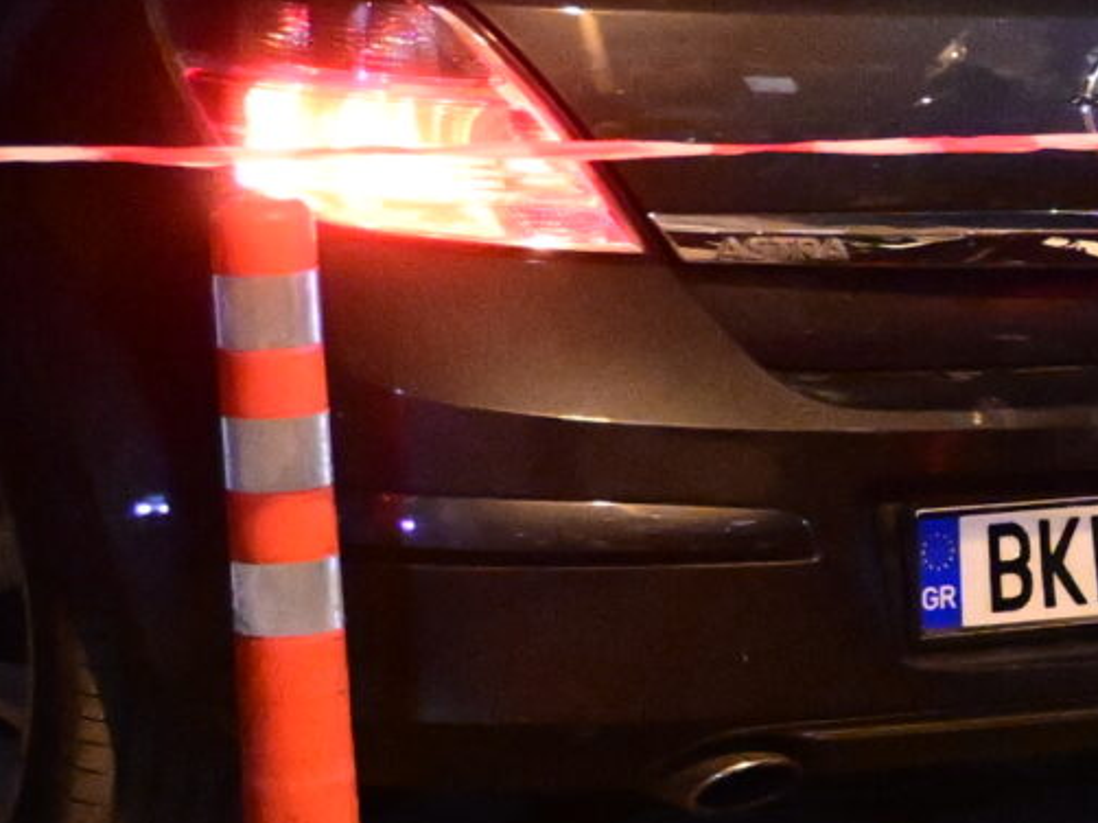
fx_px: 6531
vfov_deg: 7.2
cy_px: 430
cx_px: 2098
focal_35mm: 206
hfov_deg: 9.1
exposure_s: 1/20
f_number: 2.8
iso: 8000
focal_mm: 28
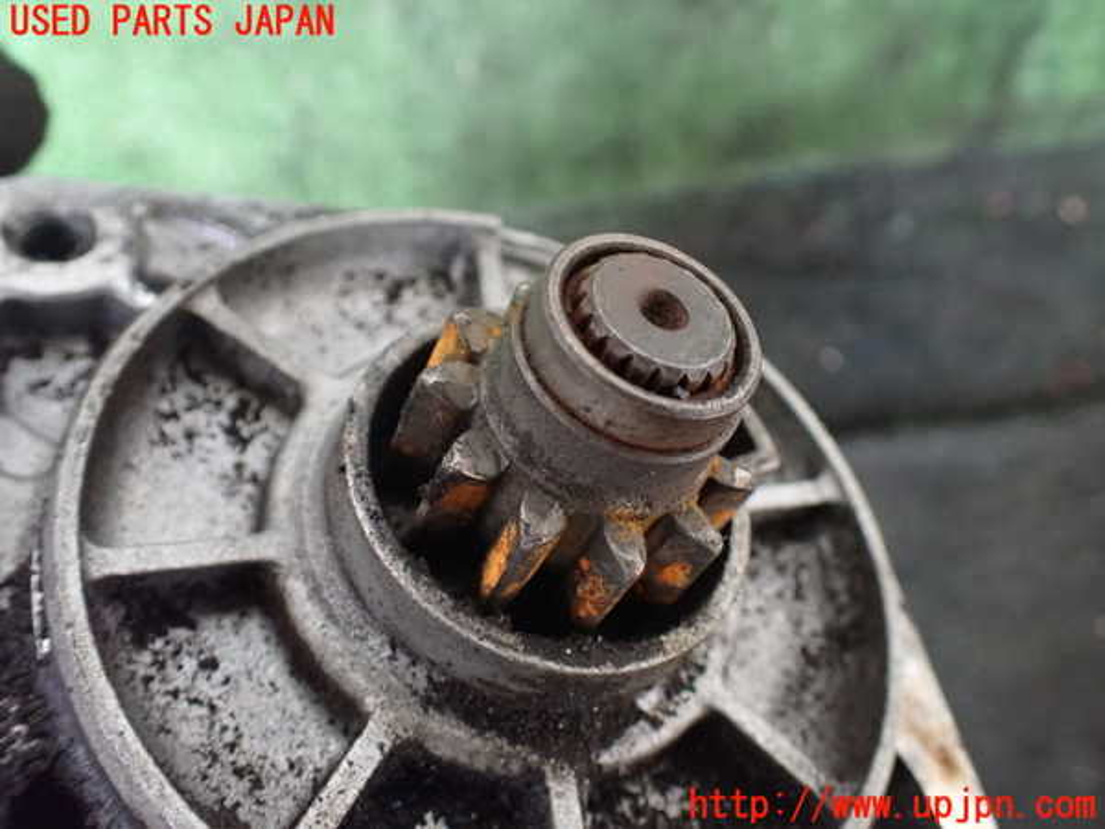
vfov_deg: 46.8
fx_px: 958
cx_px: 552
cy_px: 414
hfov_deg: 60.0
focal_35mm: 30
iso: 1250
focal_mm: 5.4
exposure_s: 1/30
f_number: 2.3
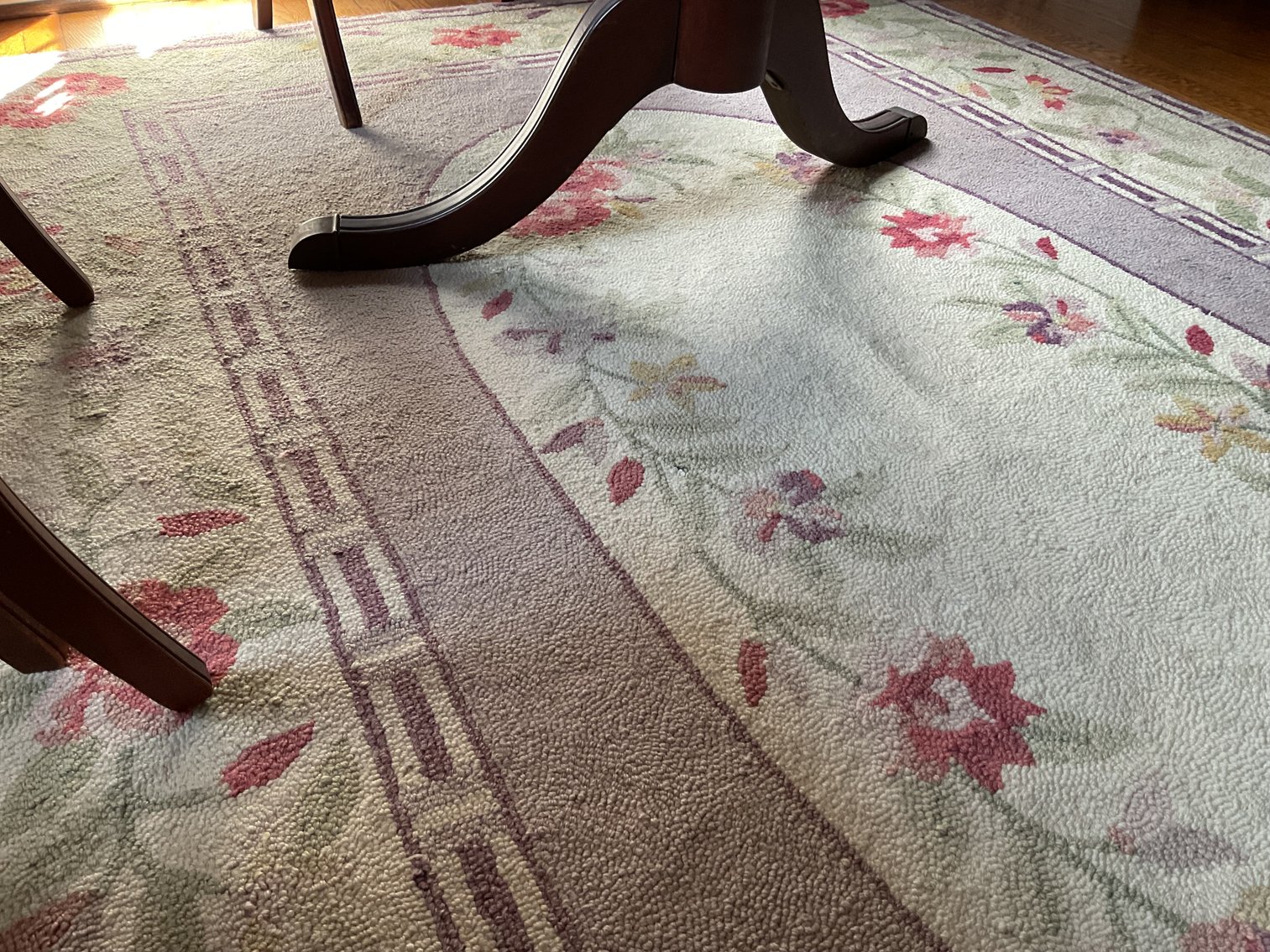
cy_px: 476
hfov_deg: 61.7
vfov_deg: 48.2
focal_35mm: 29
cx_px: 635
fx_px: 1064
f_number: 1.8
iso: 80
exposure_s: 1/60
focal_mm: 3
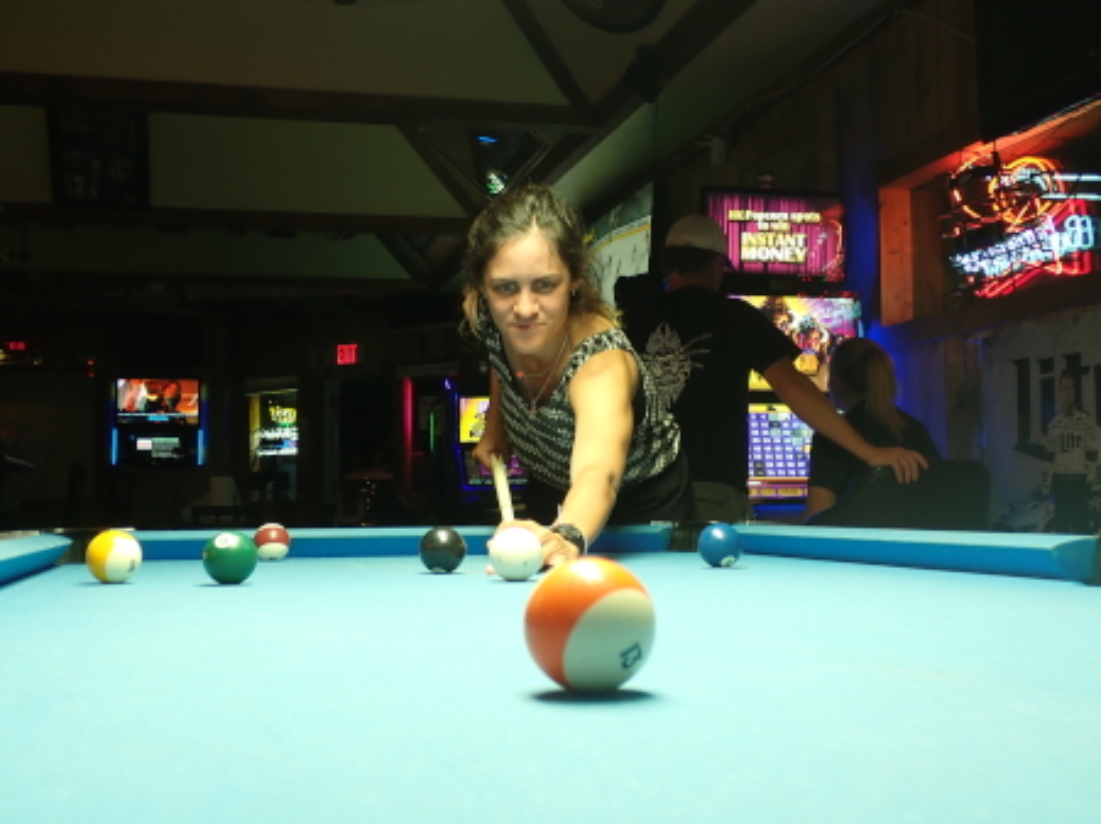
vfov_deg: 35.1
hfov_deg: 45.8
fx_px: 1303
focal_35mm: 41
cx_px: 550
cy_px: 412
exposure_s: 1/10
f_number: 2.8
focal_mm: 7.31
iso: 100
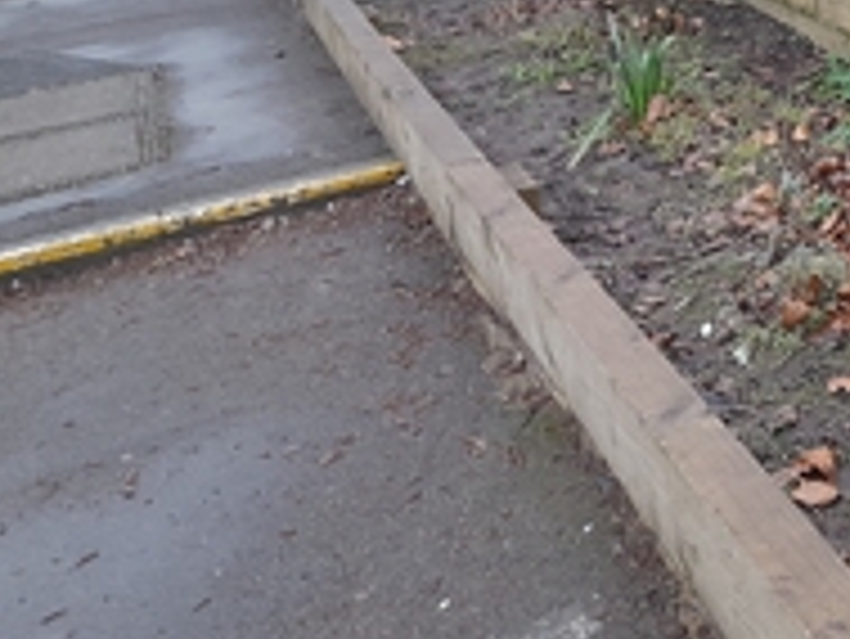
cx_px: 933
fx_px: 1450
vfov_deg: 23.9
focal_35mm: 59
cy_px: 16
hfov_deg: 29.5
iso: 250
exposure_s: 1/33
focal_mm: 4.6
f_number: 2
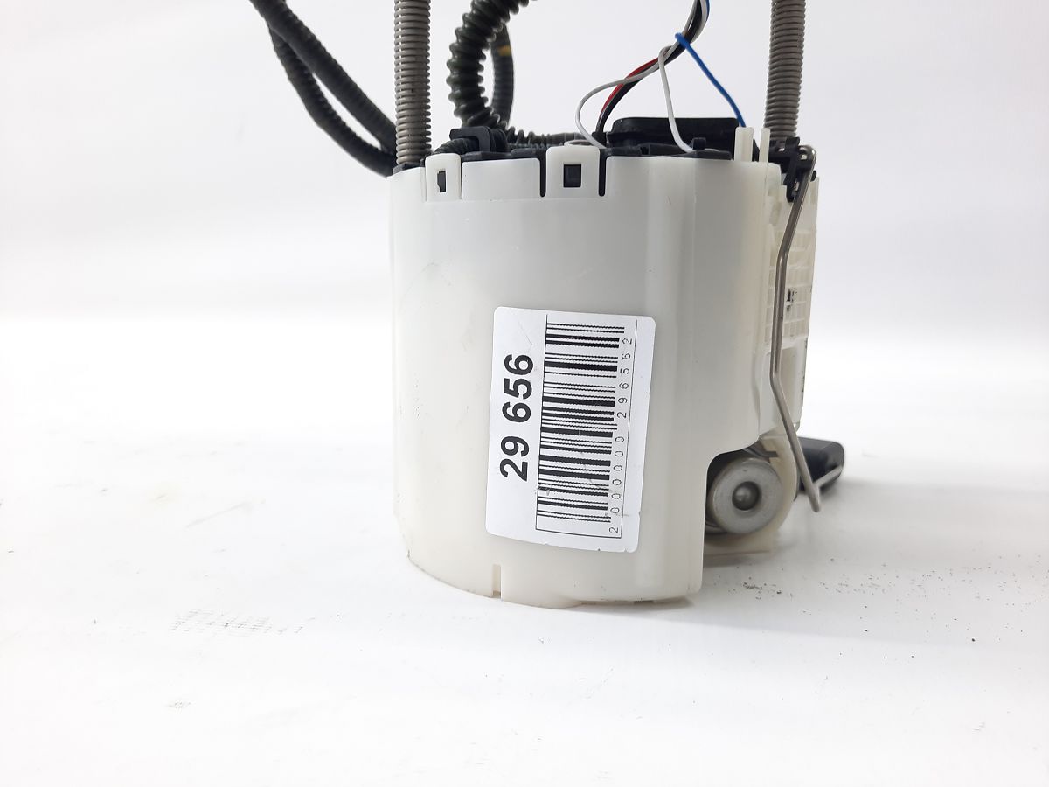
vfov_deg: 54.9
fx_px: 758
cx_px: 524
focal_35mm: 25
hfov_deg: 69.4
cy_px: 394
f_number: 2
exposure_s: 1/50
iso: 100
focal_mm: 4.6
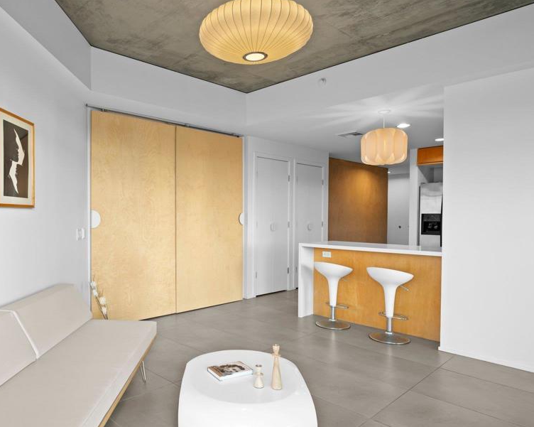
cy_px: 216
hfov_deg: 69.8
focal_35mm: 24
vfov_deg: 59.5
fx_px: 373
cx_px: 196
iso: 400
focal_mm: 18.5
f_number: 8
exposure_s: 1/8
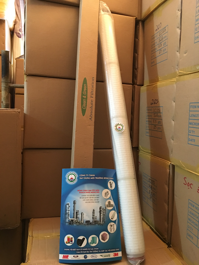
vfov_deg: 61.7
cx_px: 100
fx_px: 222
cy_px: 132
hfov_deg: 48.2
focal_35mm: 29
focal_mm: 4.15
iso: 125
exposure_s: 1/8
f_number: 2.2
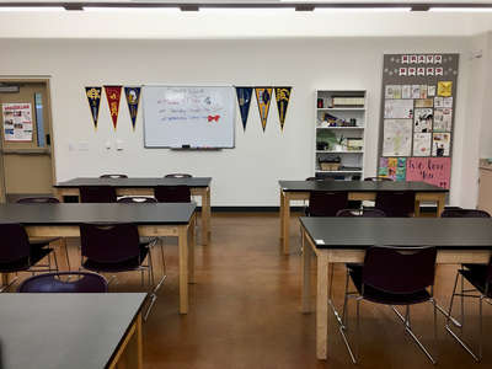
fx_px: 412
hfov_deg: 61.7
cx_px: 246
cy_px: 184
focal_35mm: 29
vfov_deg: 48.2
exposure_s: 1/30
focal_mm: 4.15
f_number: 2.2
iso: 32
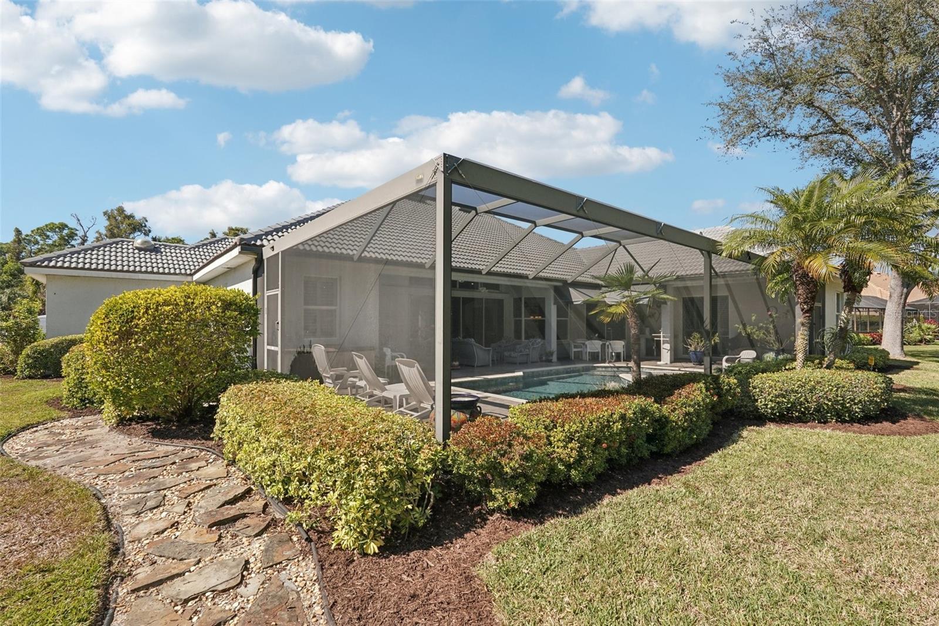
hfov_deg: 96.7
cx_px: 470
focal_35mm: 16
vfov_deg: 73.7
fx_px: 417
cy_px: 313
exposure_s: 1/640
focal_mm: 16
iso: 400
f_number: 8
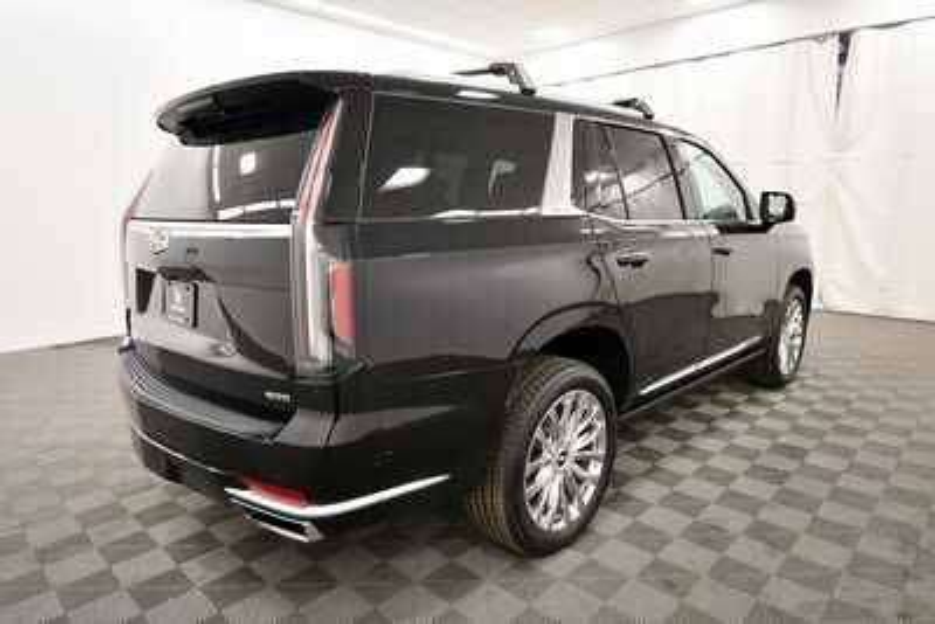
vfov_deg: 59.5
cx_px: 468
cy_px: 312
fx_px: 546
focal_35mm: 21
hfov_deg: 81.2
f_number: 5
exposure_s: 1/125
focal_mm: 14
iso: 1400
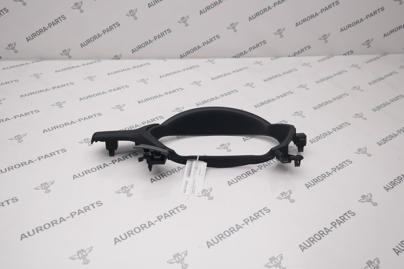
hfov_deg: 61.9
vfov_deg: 43.6
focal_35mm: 30
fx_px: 337
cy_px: 134
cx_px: 202
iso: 100
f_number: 4
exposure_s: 1/100
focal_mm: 20
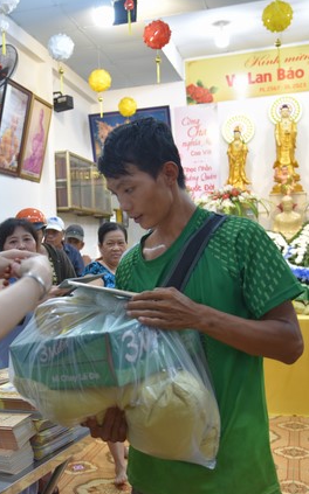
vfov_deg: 42.7
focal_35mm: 47
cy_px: 251
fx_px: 634
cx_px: 64
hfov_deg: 26.9
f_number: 4
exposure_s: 1/60
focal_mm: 30
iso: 500
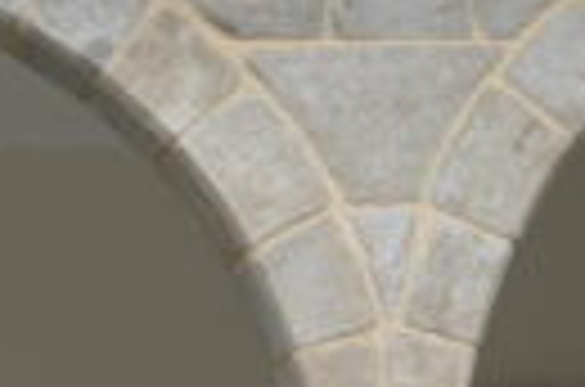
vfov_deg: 5.7
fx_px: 3842
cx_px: -320
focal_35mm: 237
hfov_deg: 8.5
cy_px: 551
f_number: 4.5
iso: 100
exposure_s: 1/400
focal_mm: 30
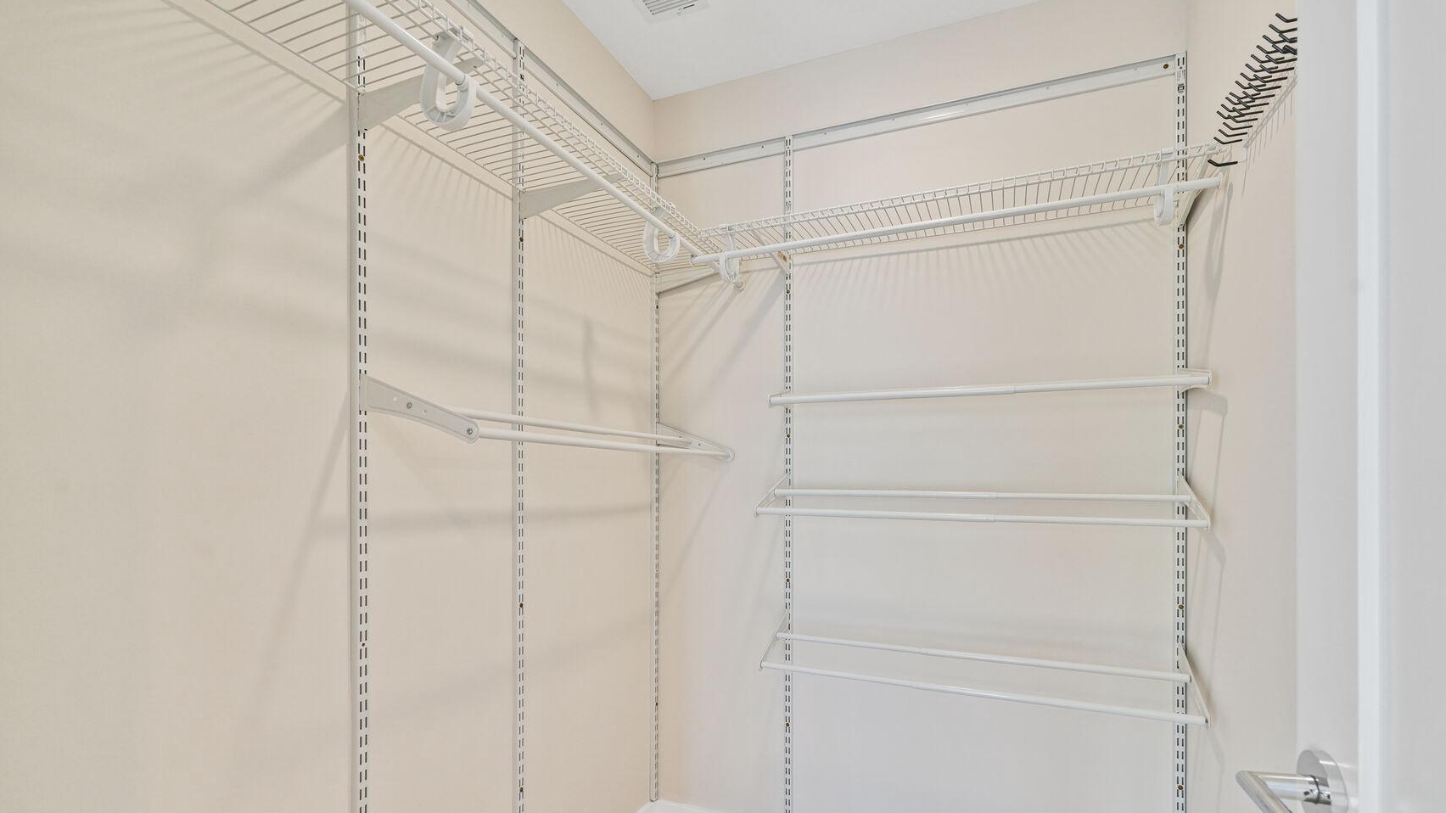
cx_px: 732
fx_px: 652
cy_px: 486
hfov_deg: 95.9
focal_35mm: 17
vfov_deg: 63.3
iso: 200
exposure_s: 1/8
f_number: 8
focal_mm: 16
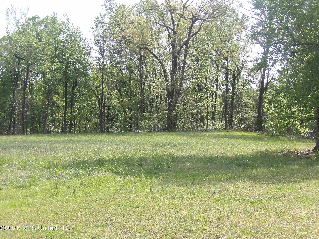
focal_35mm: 62
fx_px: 571
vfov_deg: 23.7
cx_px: 160
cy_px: 120
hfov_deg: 31.2
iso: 100
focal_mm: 11.1
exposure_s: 1/282
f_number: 4
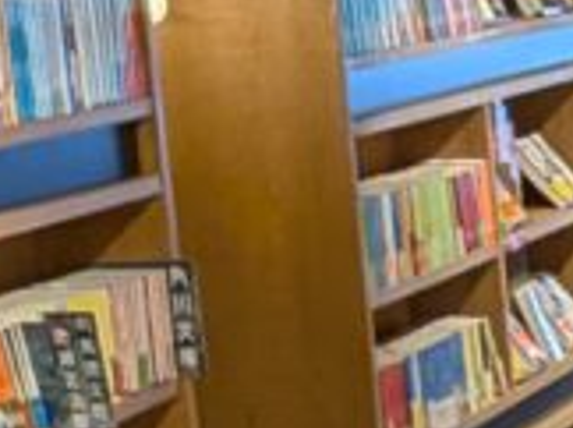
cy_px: 559
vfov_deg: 7.7
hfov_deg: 7.7
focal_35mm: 190
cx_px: 2161
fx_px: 3140
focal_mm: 4.53
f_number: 1.7
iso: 47
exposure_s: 1/100
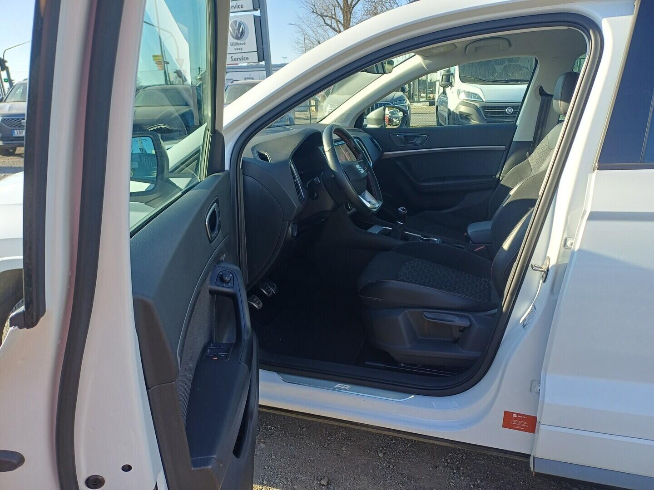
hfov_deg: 69.4
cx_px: 327
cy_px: 245
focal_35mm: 25
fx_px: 472
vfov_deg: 54.9
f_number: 1.8
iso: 50
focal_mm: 4.65
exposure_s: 1/242
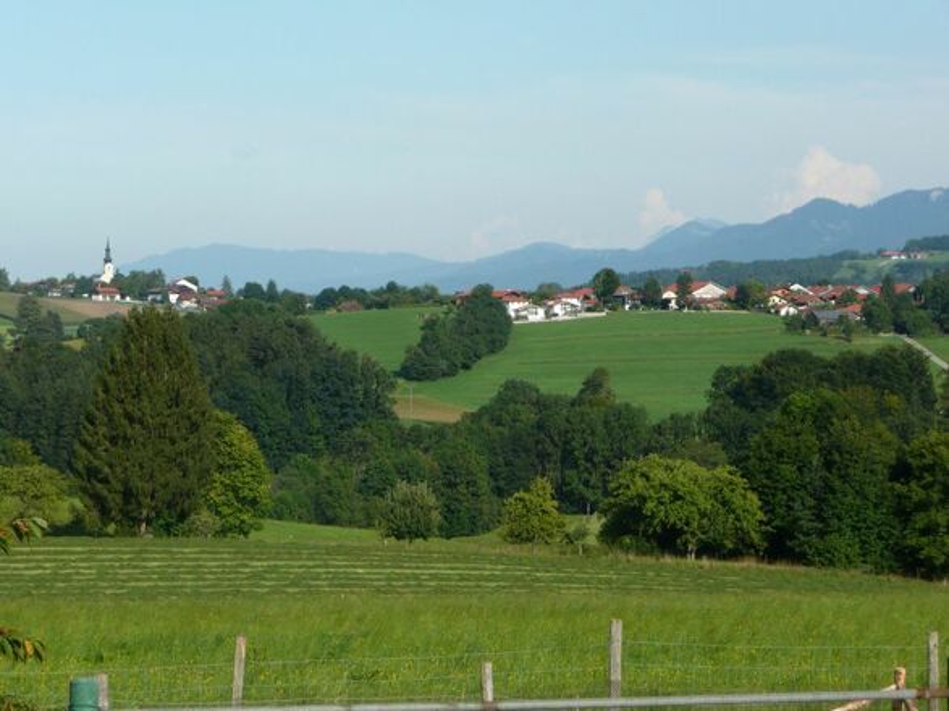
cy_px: 356
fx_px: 3508
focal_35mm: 128
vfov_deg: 11.6
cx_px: 474
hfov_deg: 15.4
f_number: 4.7
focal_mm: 20.9
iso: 100
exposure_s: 1/500
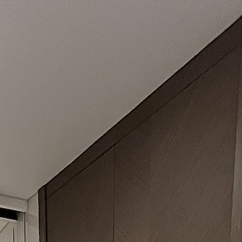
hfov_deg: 35.8
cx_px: 57
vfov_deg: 21.9
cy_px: 440
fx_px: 364
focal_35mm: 46
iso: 500
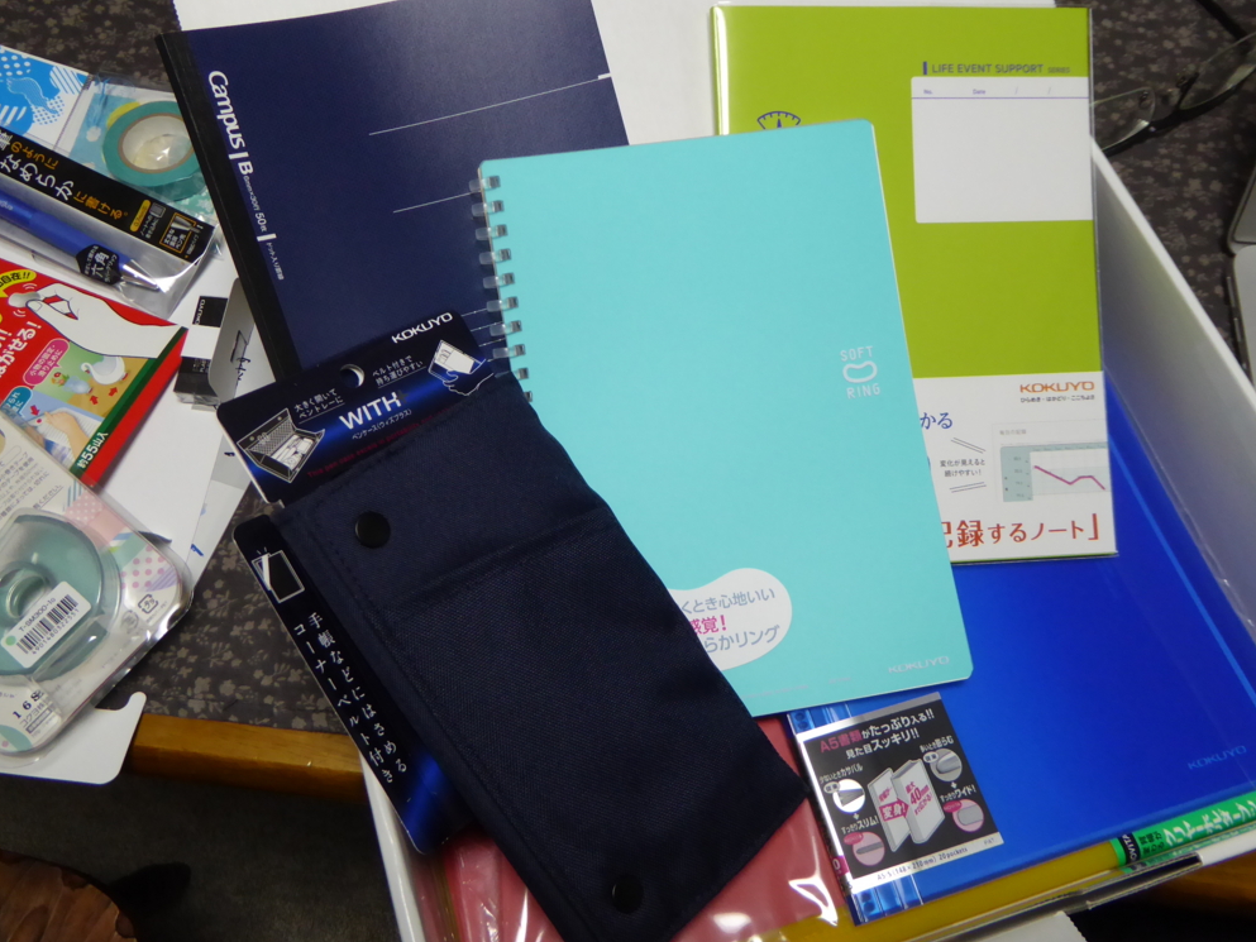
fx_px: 1198
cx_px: 611
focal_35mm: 33
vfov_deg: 43.0
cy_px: 479
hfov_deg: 55.3
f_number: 3.5
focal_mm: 5.4
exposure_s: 1/40
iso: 400
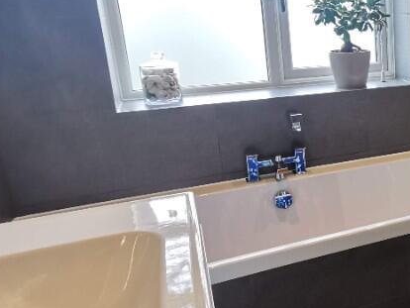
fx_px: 498
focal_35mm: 42
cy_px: 122
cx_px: 483
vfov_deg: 34.3
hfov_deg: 35.8
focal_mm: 2.26
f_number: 2.2
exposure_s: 1/50
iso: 250
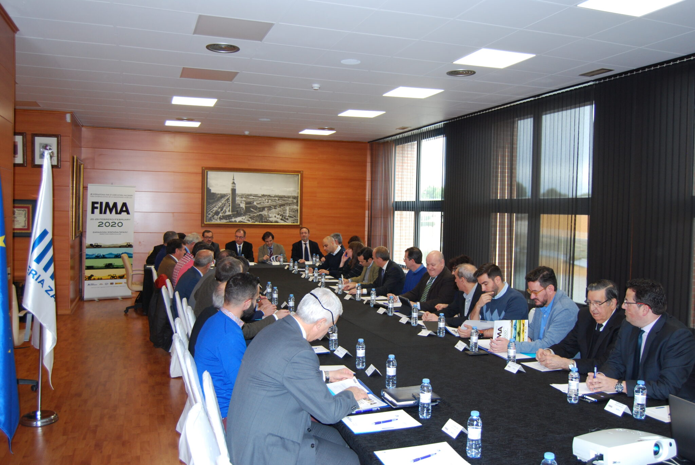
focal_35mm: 30
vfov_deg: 43.7
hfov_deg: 61.9
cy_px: 232
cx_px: 348
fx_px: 580
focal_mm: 20
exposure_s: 1/60
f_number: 3.8
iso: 360
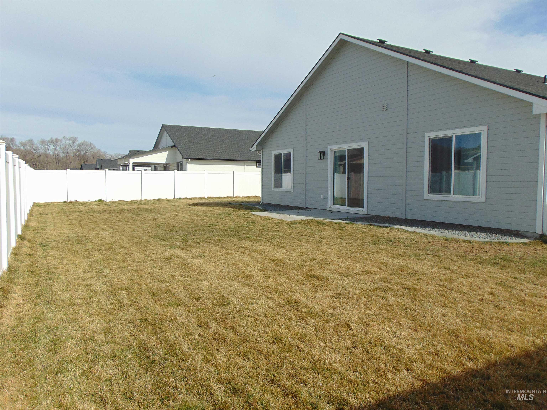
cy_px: 205
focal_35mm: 25
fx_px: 395
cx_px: 274
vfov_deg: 54.9
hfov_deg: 69.4
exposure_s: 1/320
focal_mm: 4.5
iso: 80
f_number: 7.7
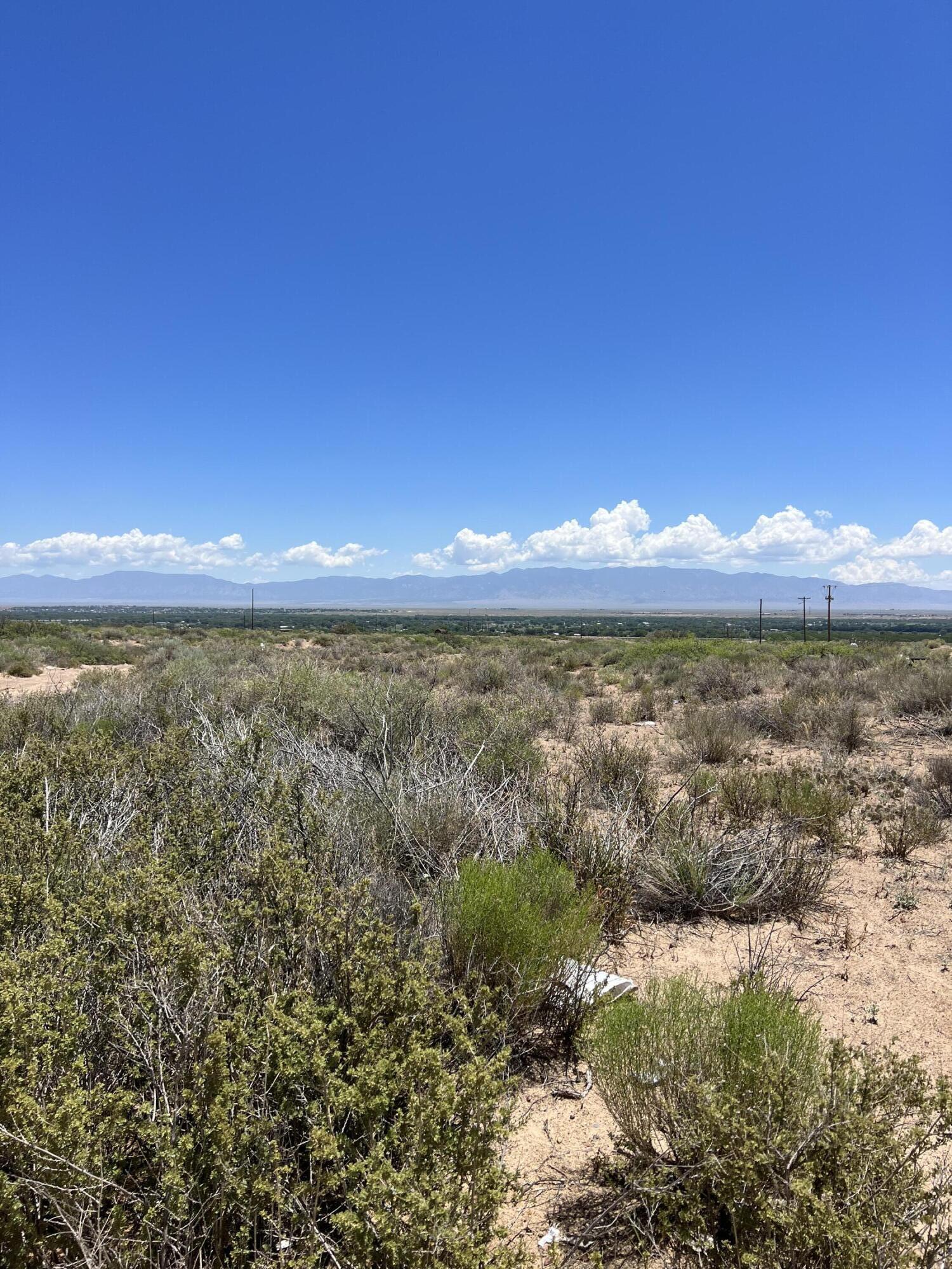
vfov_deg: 67.3
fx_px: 953
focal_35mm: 26
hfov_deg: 53.1
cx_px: 476
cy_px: 634
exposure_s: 1/6211
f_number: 1.5
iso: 50
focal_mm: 5.7
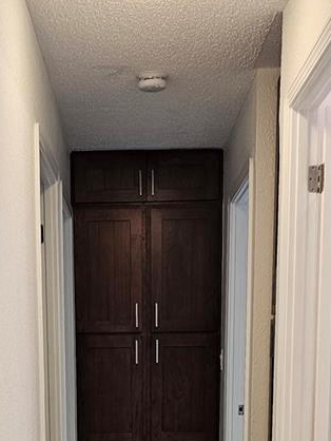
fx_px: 841
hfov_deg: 22.1
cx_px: 96
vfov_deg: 27.2
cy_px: 473
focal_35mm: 66
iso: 125
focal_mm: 6.3
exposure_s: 1/120
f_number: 1.7
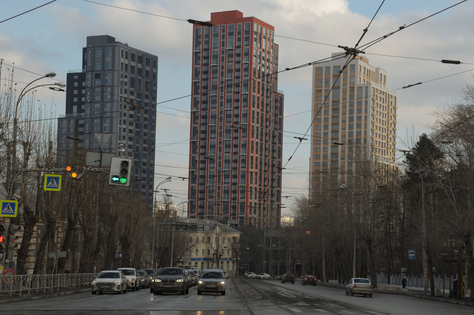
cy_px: 158
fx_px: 908
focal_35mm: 69
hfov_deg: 29.3
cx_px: 237
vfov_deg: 19.7
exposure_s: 1/320
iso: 200
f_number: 6.3
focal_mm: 46
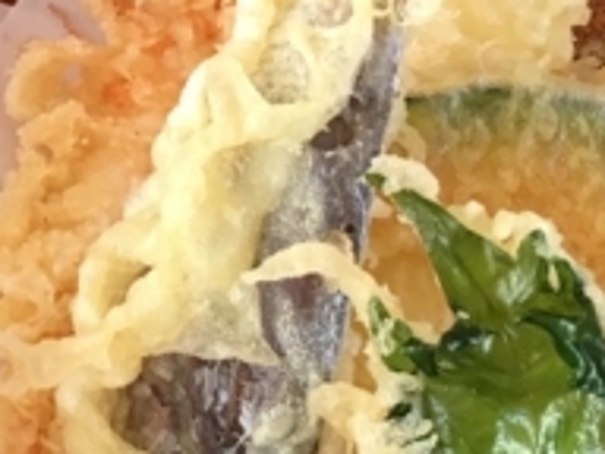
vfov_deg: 12.1
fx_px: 2115
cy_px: -6
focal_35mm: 121
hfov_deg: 15.8
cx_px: -91
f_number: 2.2
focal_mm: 4.15
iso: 80
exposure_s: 1/30
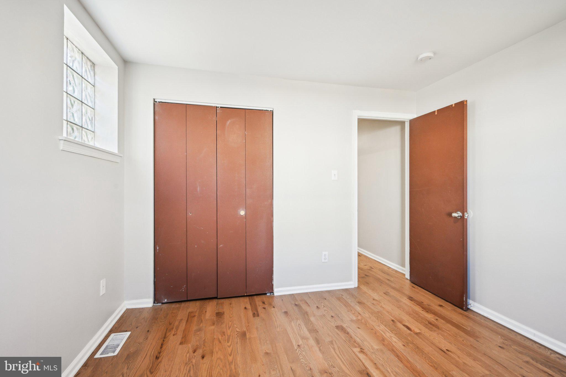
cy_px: 188
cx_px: 283
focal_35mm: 16
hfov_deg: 96.7
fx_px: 252
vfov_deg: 73.7
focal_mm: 16
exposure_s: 1/50
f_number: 8
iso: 800
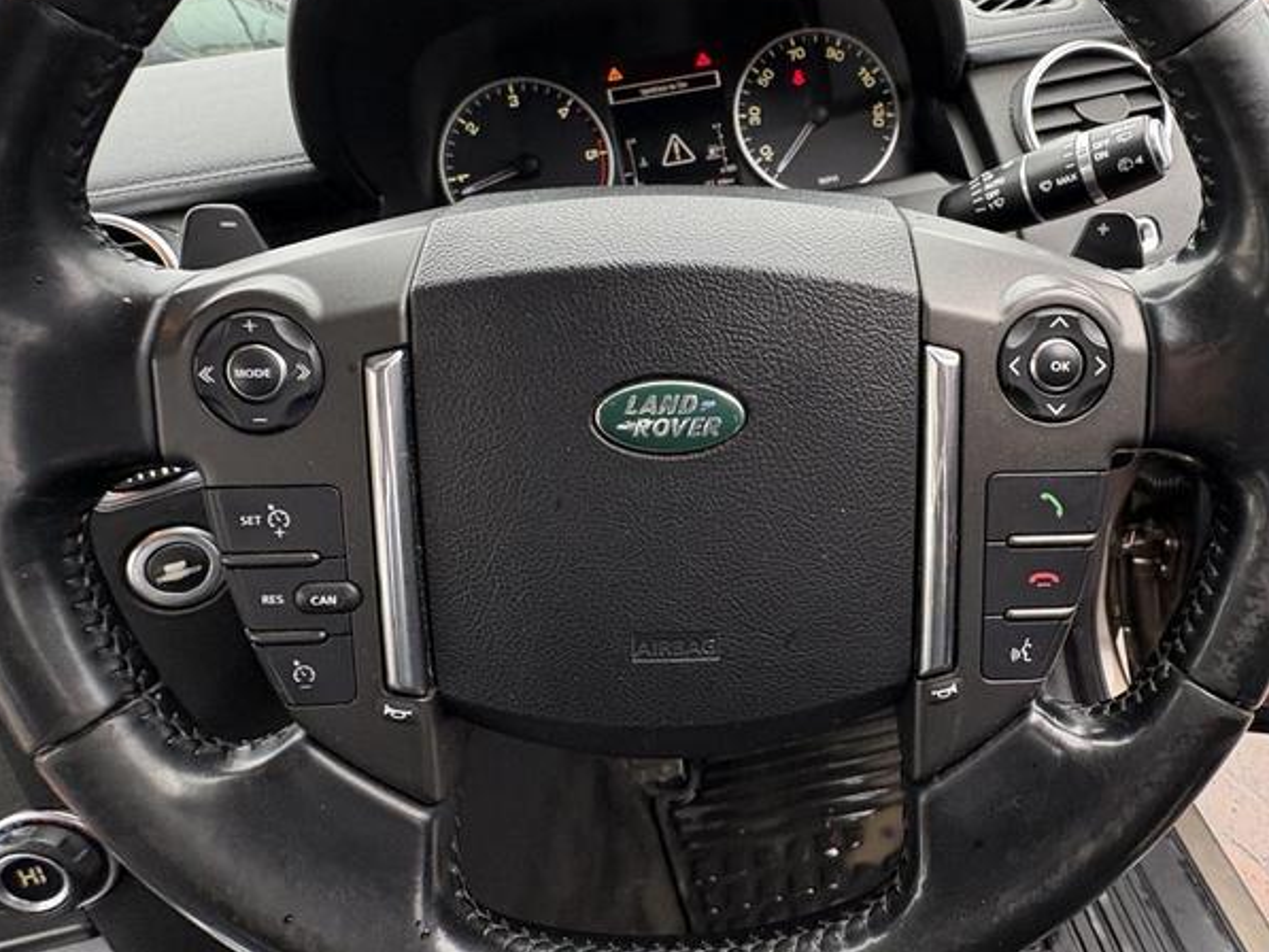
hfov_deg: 77.5
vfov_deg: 62.8
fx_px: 770
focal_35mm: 21
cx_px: 795
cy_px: 376
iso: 200
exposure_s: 1/85
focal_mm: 2.22
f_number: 2.2
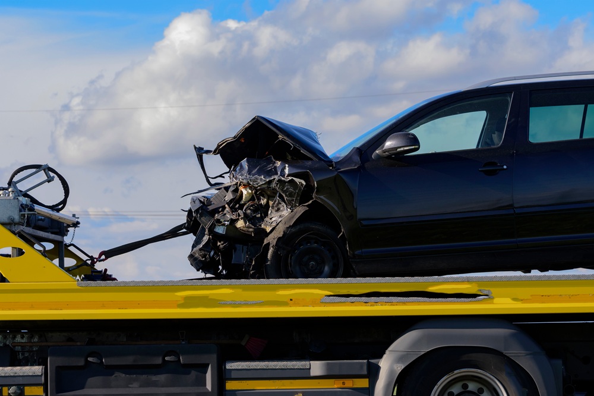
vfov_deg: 10.2
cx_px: 297
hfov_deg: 15.2
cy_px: 198
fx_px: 2227
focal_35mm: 135
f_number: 9
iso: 800
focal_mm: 90
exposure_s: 1/800
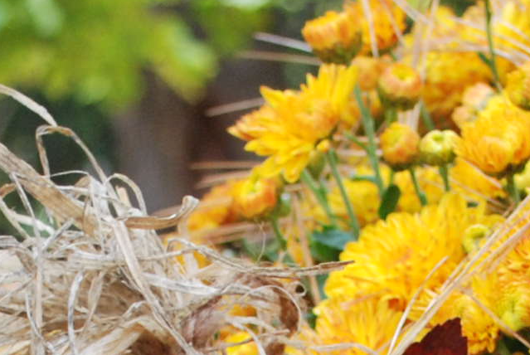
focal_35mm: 200
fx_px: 2948
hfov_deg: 10.3
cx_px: 287
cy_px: 725
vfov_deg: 6.7
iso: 400
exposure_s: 1/100
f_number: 4
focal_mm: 22
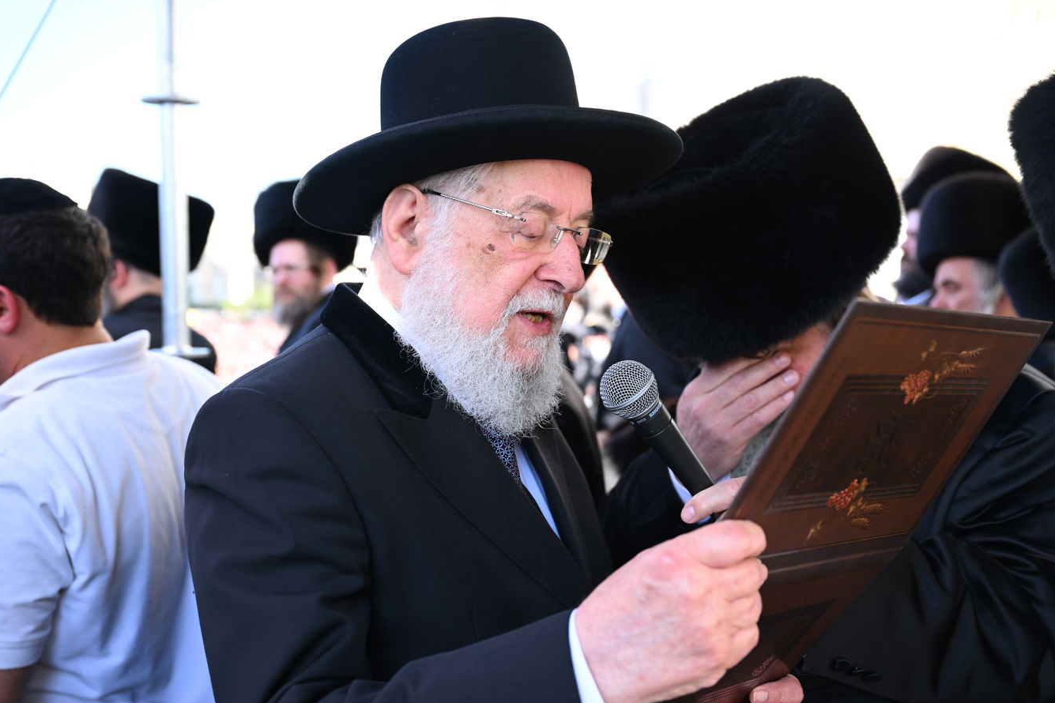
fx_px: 1260
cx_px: 519
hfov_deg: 45.4
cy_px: 346
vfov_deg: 31.2
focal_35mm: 43
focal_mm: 41
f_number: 4
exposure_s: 1/250
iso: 200
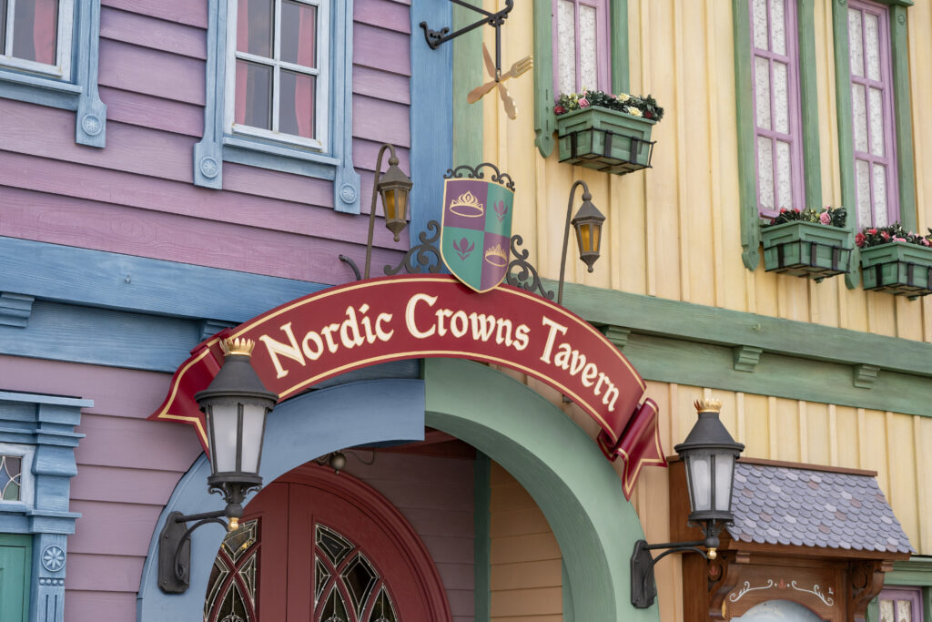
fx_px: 1812
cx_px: 466
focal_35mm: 70
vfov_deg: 19.5
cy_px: 311
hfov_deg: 28.8
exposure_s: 1/1250
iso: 250
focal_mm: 70
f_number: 4
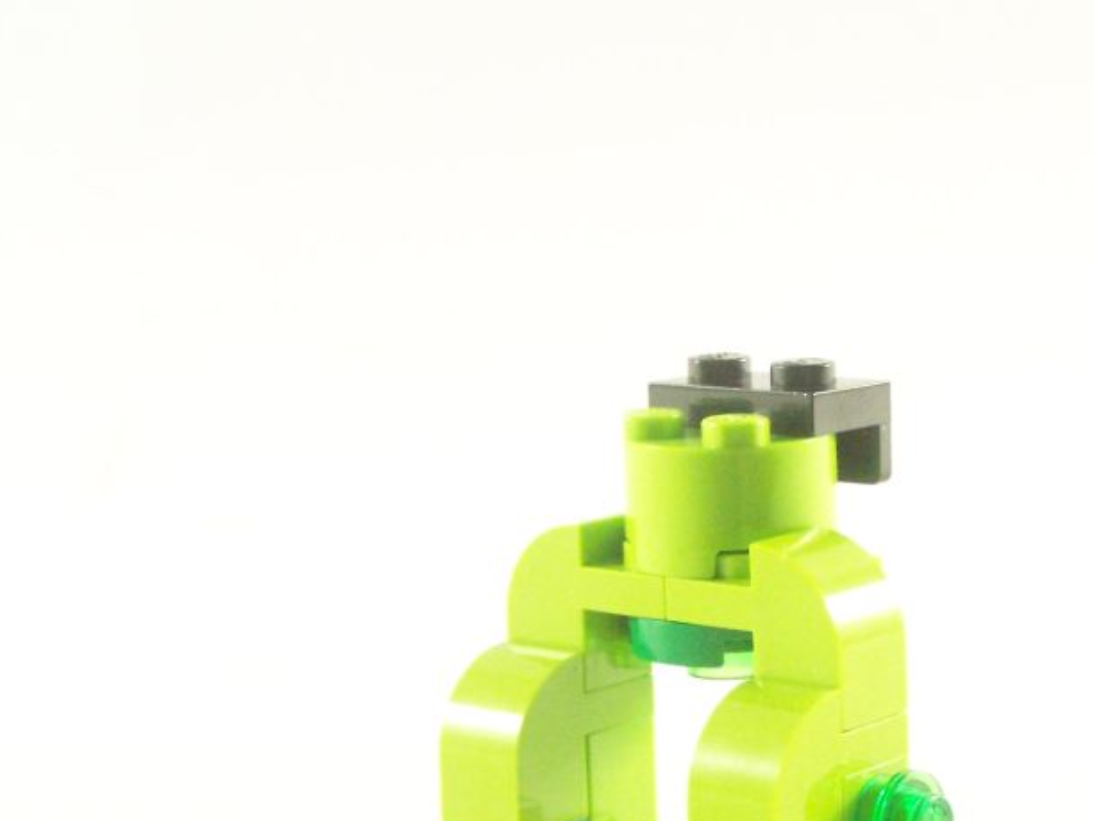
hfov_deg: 18.2
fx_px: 3382
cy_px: 487
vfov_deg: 13.8
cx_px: 860
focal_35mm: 107
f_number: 3.2
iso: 400
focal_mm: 10.7
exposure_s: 1/60
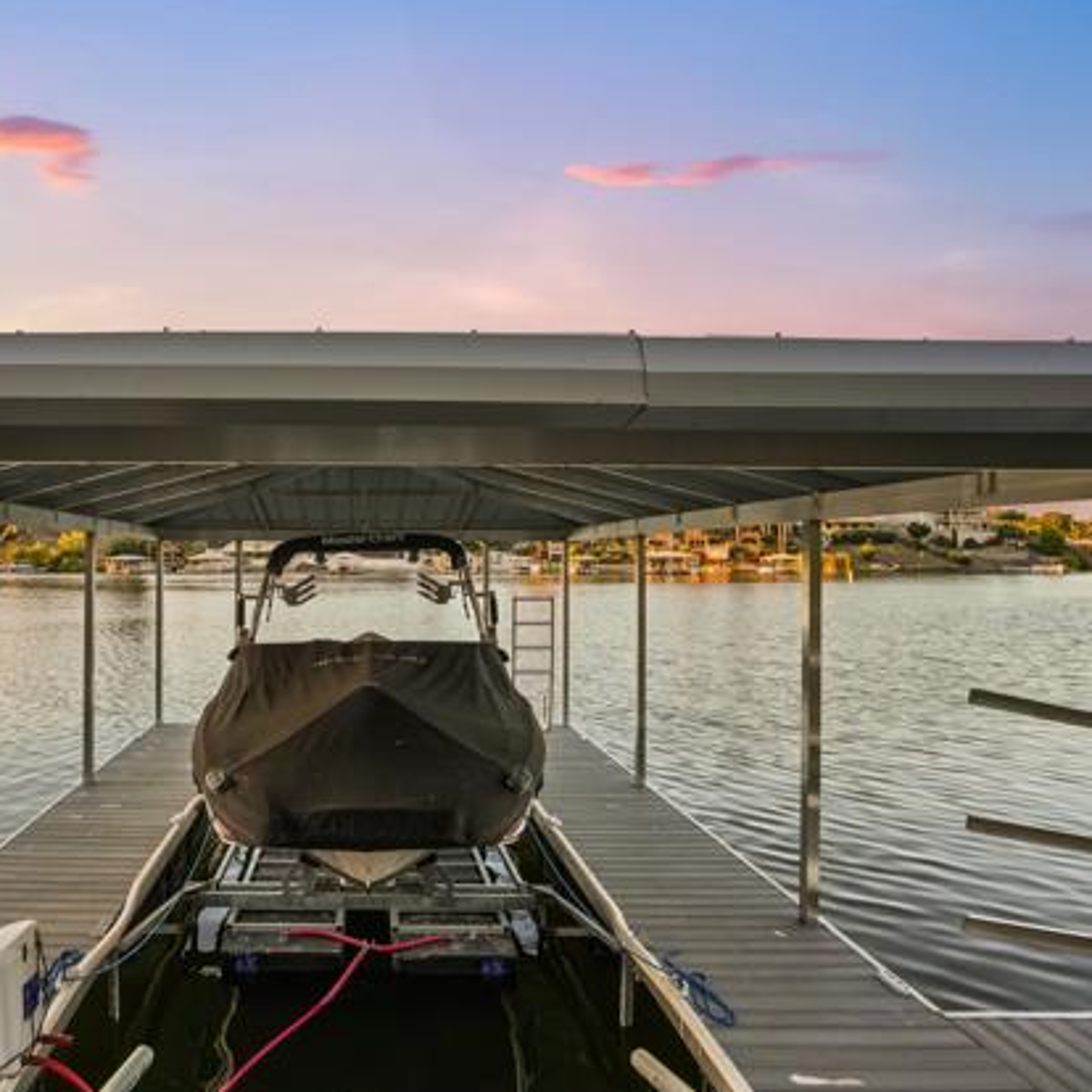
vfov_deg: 72.1
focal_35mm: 21
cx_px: 353
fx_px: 749
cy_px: 555
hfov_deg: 69.8
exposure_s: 1/100
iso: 800
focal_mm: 16
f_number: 10
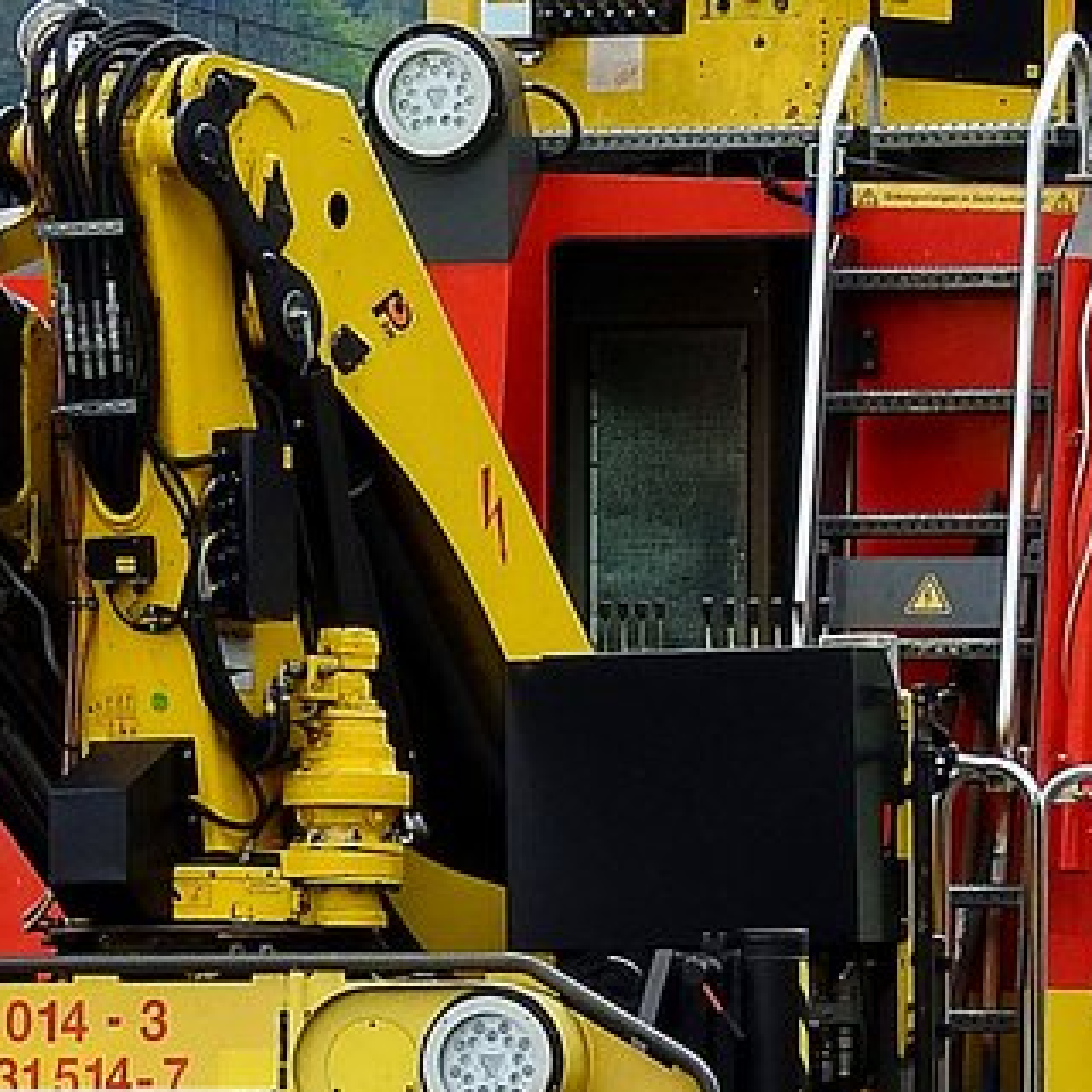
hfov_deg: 4.2
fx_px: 14776
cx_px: 918
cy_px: 877
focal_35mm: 414
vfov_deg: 4.2
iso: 100
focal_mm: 22.4
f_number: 5
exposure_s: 1/250
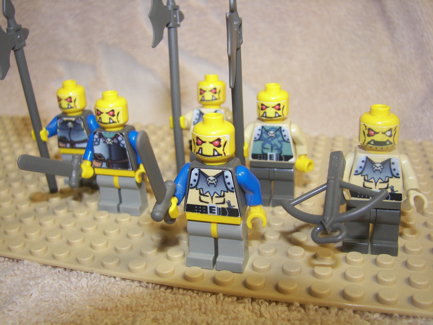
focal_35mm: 36
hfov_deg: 51.4
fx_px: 450
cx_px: 216
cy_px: 162
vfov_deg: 39.7
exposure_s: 1/30
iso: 64
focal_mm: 6
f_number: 2.8
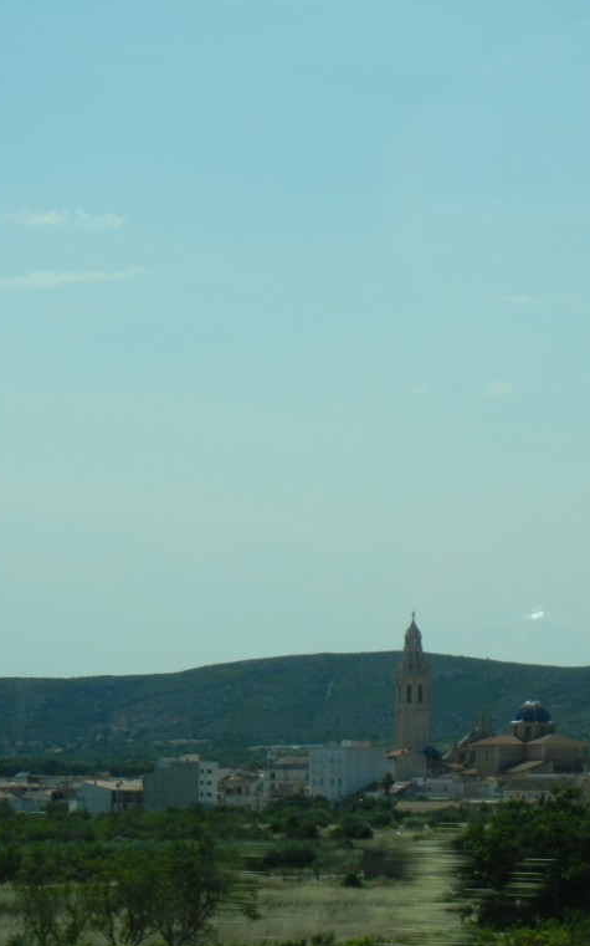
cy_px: 472
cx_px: 383
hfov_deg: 10.3
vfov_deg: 16.4
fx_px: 3270
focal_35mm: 127
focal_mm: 16
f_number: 8.8
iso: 160
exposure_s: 1/483
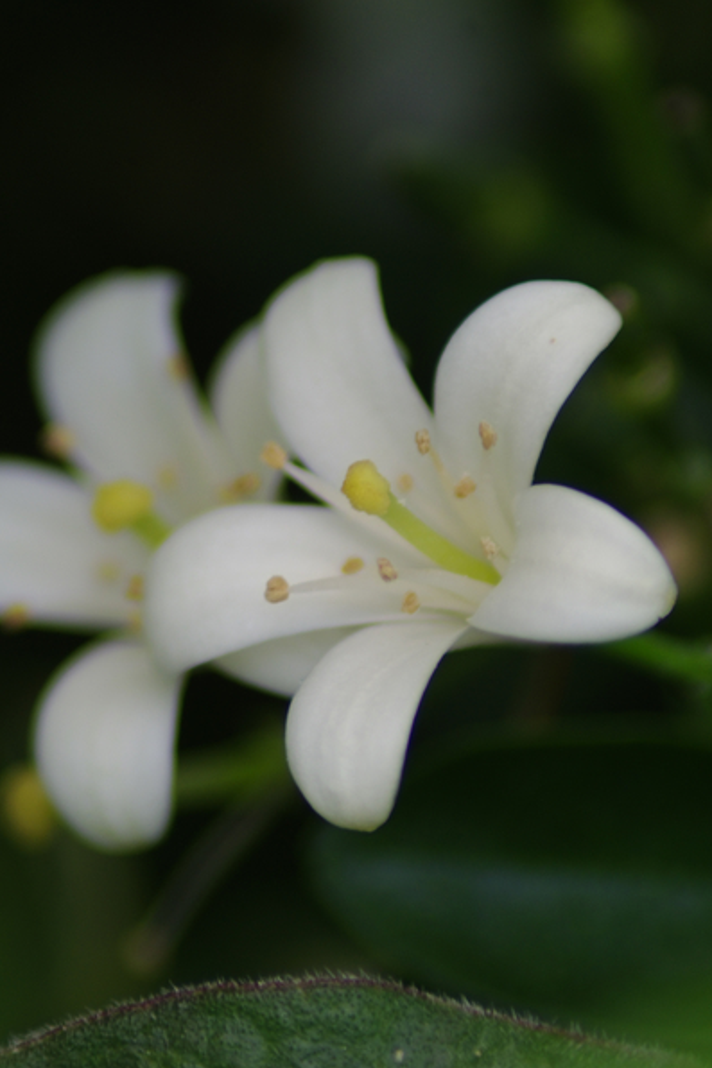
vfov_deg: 3.0
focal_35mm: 679
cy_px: 534
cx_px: 305
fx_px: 20154
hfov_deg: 2.0
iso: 100
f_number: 5.6
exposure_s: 1/60
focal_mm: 300
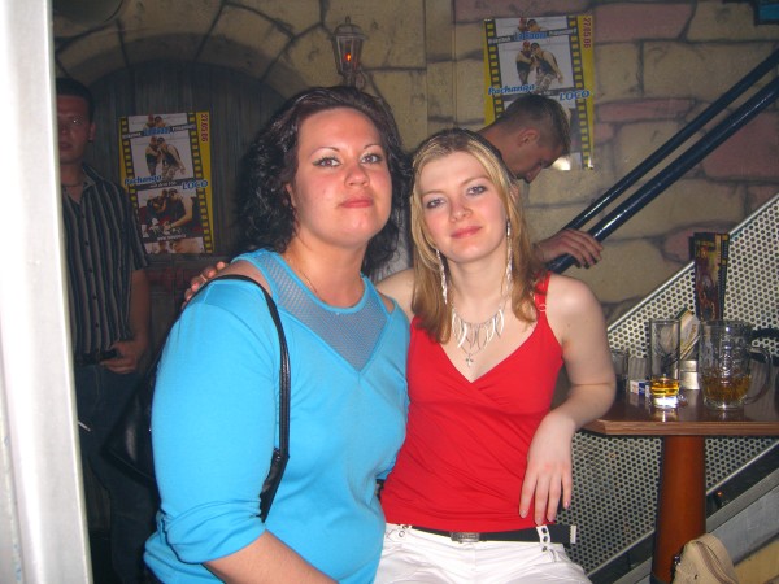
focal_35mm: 38
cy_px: 292
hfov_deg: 49.0
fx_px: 855
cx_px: 390
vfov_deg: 37.7
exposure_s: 1/60
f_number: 2.8
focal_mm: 7.9
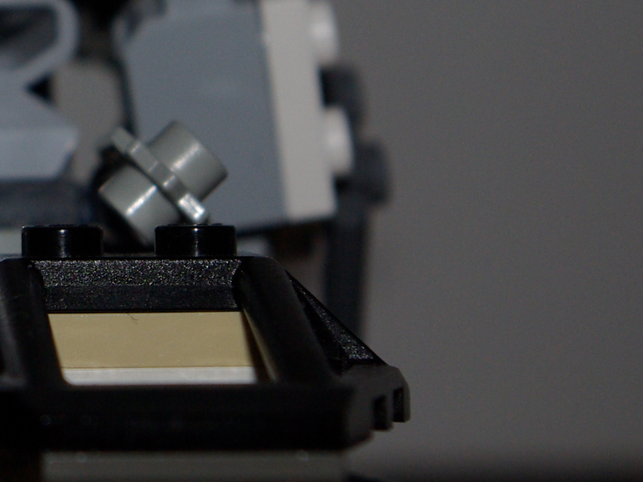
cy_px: -93
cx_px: -262
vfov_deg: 7.4
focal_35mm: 199
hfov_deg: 9.7
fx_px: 3688
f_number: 8
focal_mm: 43
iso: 400
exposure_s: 1/60
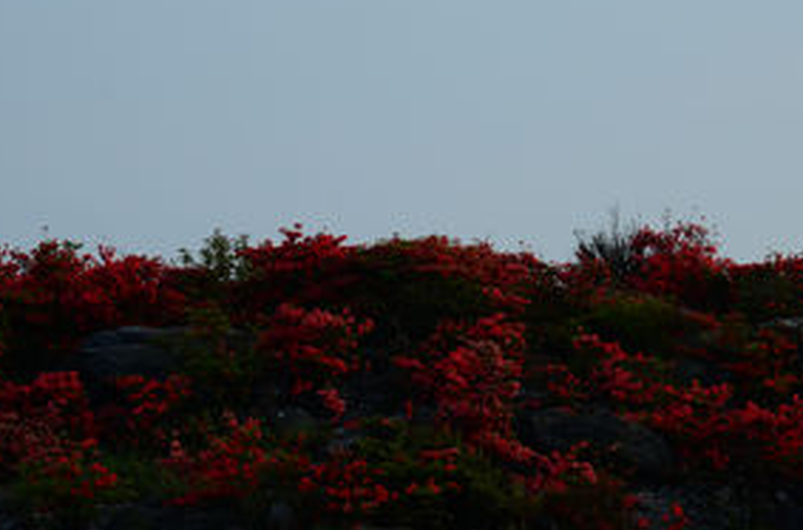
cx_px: 480
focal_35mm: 223
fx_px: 4954
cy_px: 224
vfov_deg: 6.1
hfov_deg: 9.3
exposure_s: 1/160
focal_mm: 105
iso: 125
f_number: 11
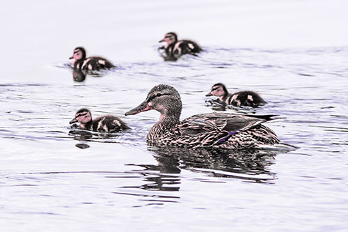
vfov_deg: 2.3
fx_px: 5798
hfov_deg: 3.4
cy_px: 116
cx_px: 174
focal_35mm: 600
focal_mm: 600
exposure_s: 1/640
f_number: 11
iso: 720
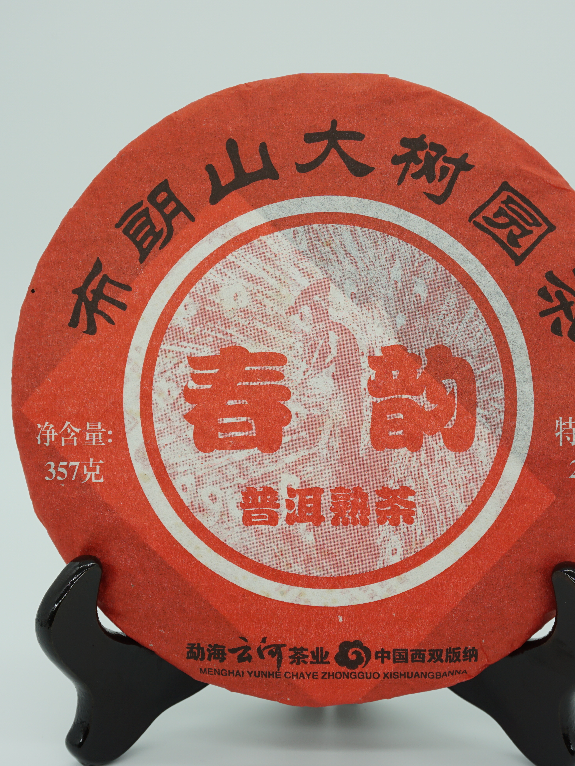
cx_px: 325
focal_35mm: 57
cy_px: 385
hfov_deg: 25.6
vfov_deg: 33.8
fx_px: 1262
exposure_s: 1/100
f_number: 7.1
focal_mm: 26
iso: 100
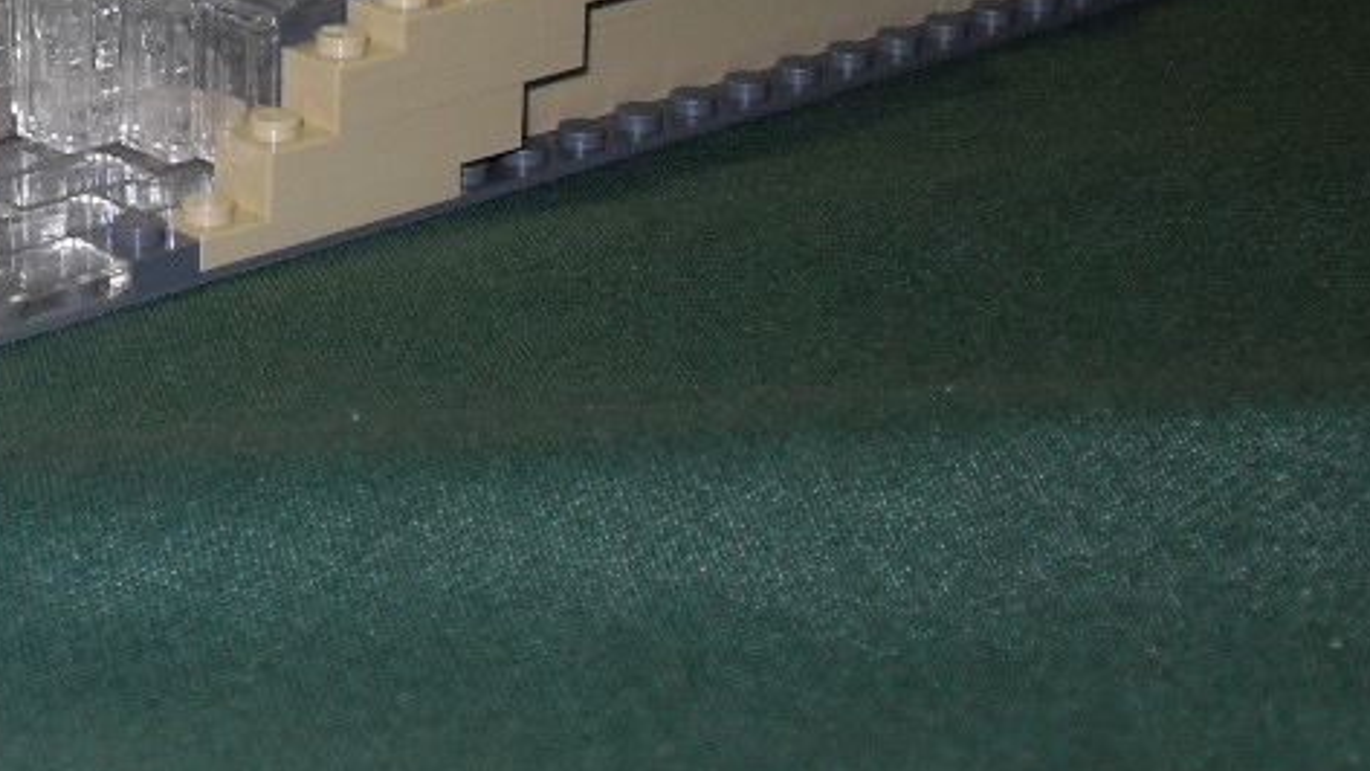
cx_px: 49
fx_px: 3596
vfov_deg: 11.9
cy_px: -217
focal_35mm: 99
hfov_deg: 21.0
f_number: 3.1
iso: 100
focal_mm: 7.1
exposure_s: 1/45
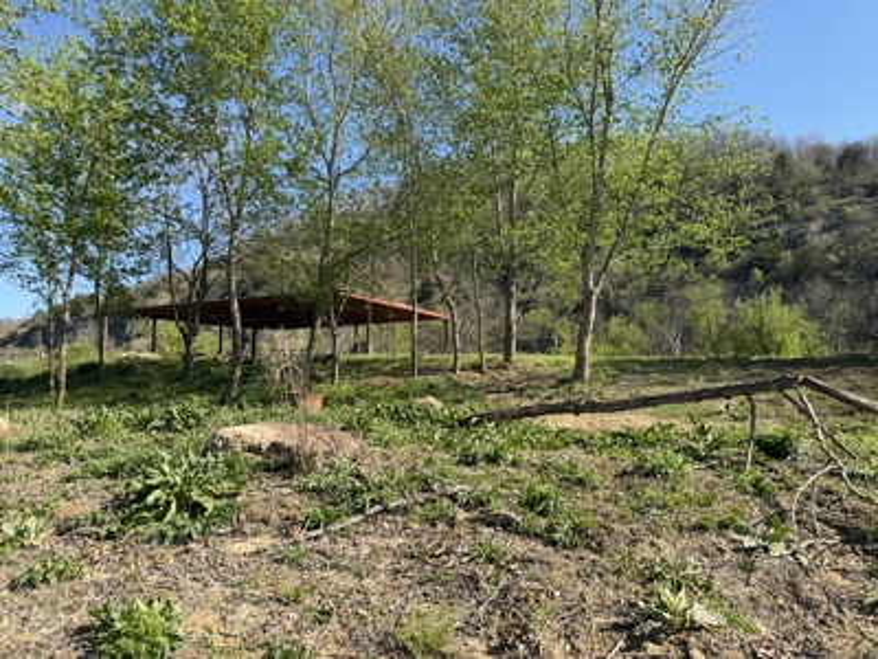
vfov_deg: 56.8
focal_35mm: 24
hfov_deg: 71.6
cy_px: 330
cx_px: 439
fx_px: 609
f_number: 1.78
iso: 80
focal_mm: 6.76
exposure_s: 1/2370
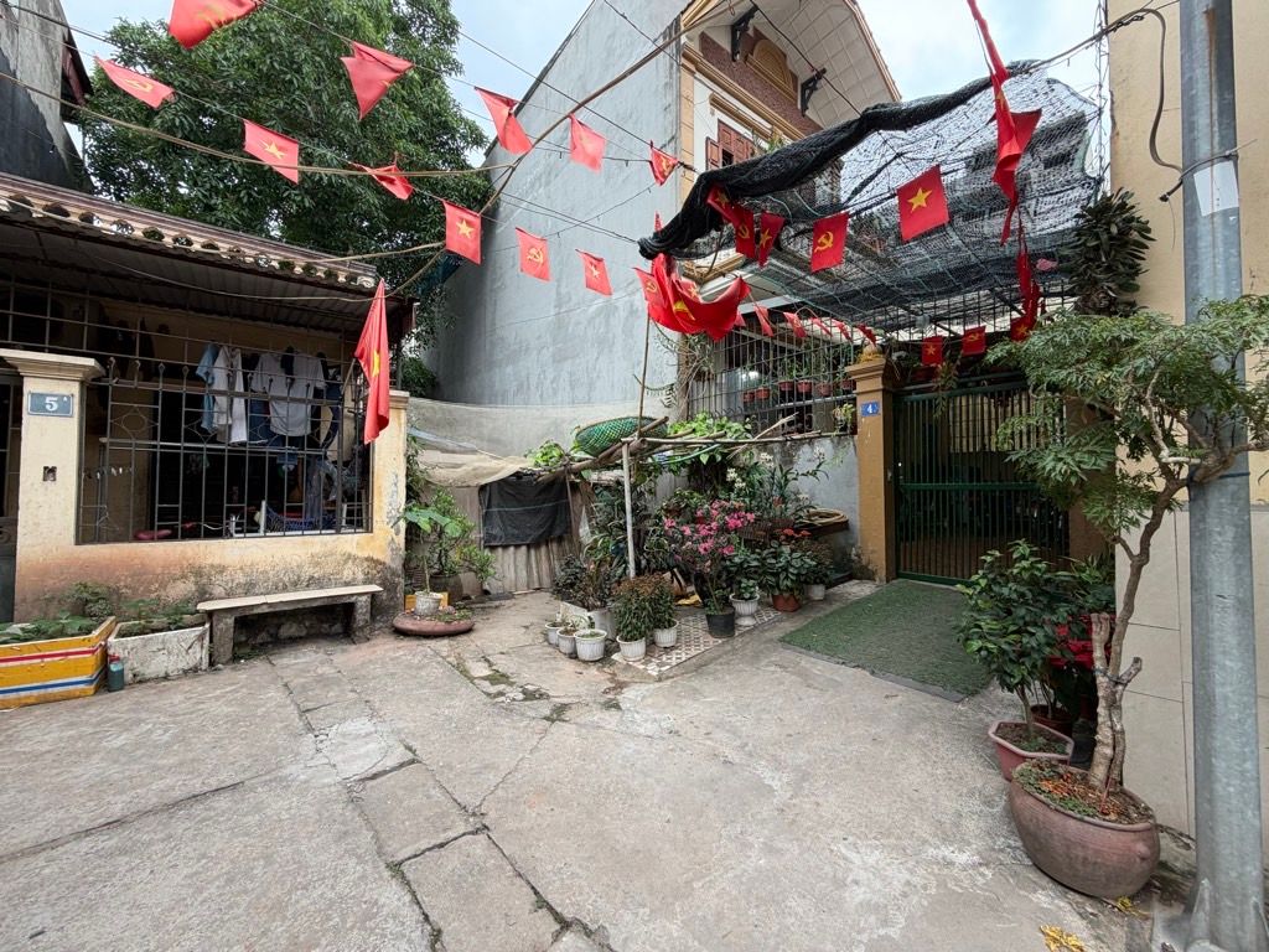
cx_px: 634
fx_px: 513
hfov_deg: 102.1
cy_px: 476
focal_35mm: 14
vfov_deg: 85.7
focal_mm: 2.22
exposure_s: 1/121
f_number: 2.2
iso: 50
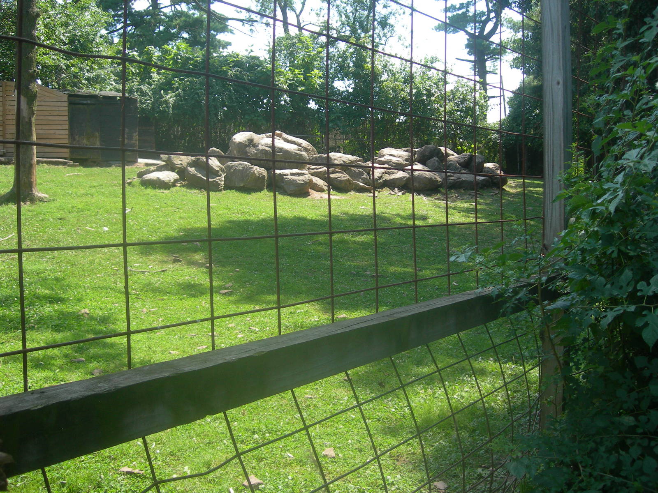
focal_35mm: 38
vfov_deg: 37.7
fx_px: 722
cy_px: 246
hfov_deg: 49.0
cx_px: 329
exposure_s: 1/328
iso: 50
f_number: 2.8
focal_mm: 7.8
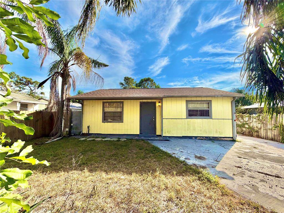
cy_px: 106
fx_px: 115
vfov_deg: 85.7
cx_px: 142
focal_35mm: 14
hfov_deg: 102.1
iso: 20
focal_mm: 2.22
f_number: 2.2
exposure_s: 1/1189
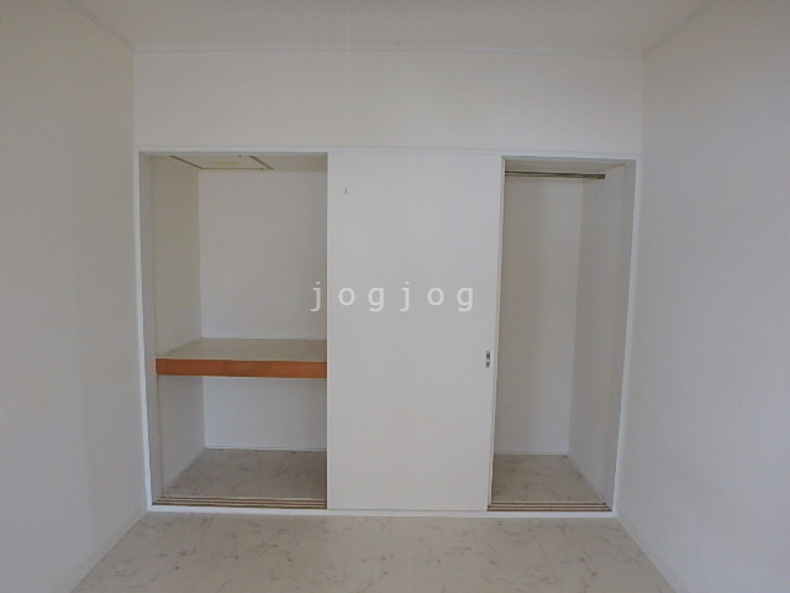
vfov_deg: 63.4
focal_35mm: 21
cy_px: 296
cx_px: 395
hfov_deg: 79.0
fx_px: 479
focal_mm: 3.7
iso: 200
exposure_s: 1/50
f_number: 3.5
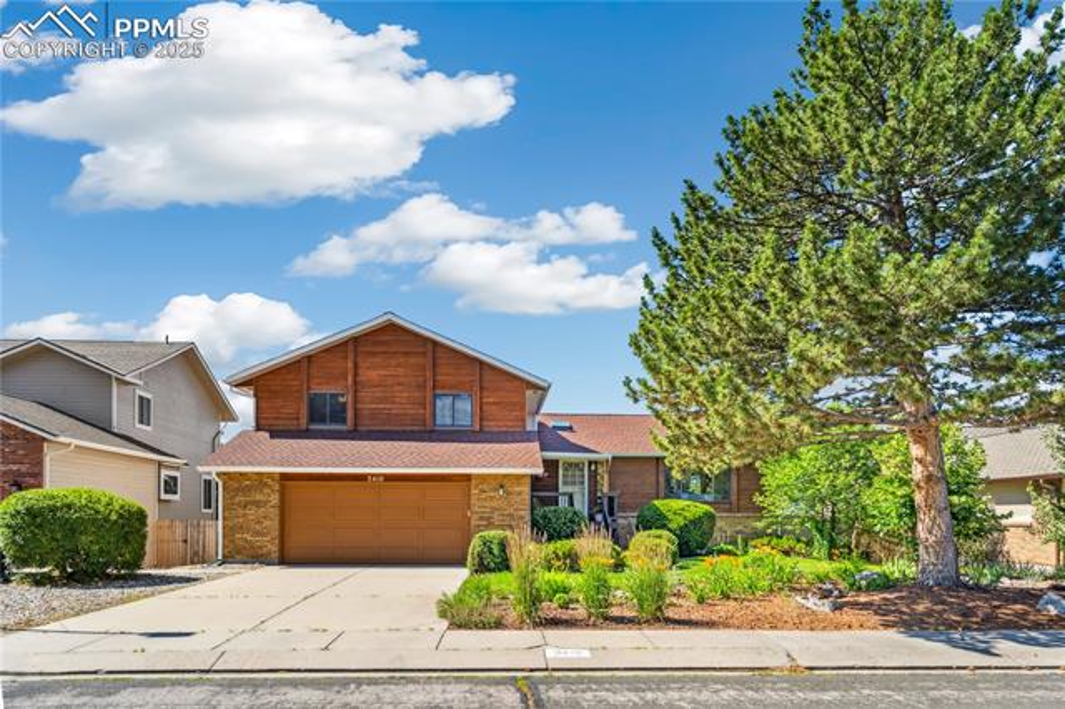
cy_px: 354
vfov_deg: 51.2
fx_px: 739
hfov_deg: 71.5
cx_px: 532
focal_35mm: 25
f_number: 9
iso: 100
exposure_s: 1/100
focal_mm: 25
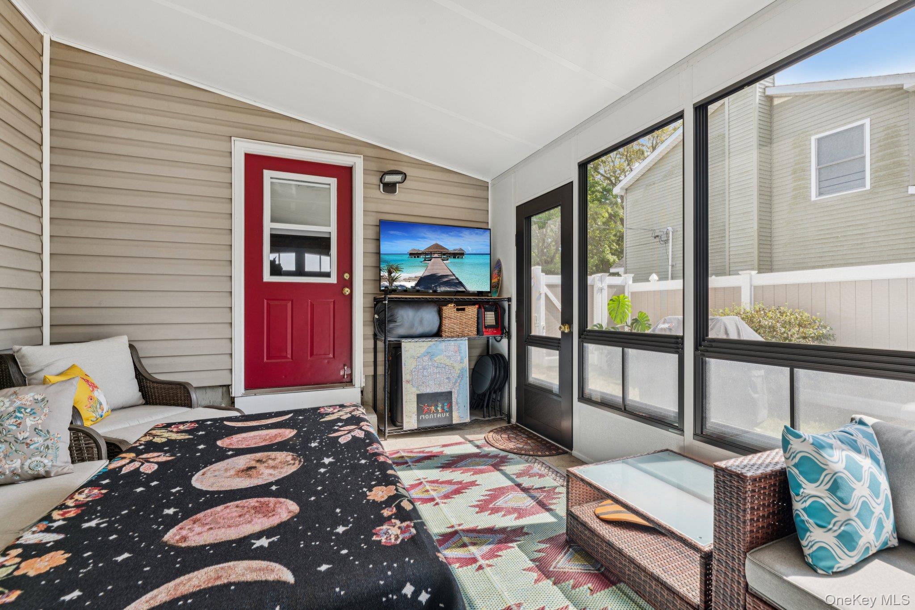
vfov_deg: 77.3
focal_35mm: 15
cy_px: 305
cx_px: 458
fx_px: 381
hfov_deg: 100.4
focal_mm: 15
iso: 125
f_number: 9
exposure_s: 1/40
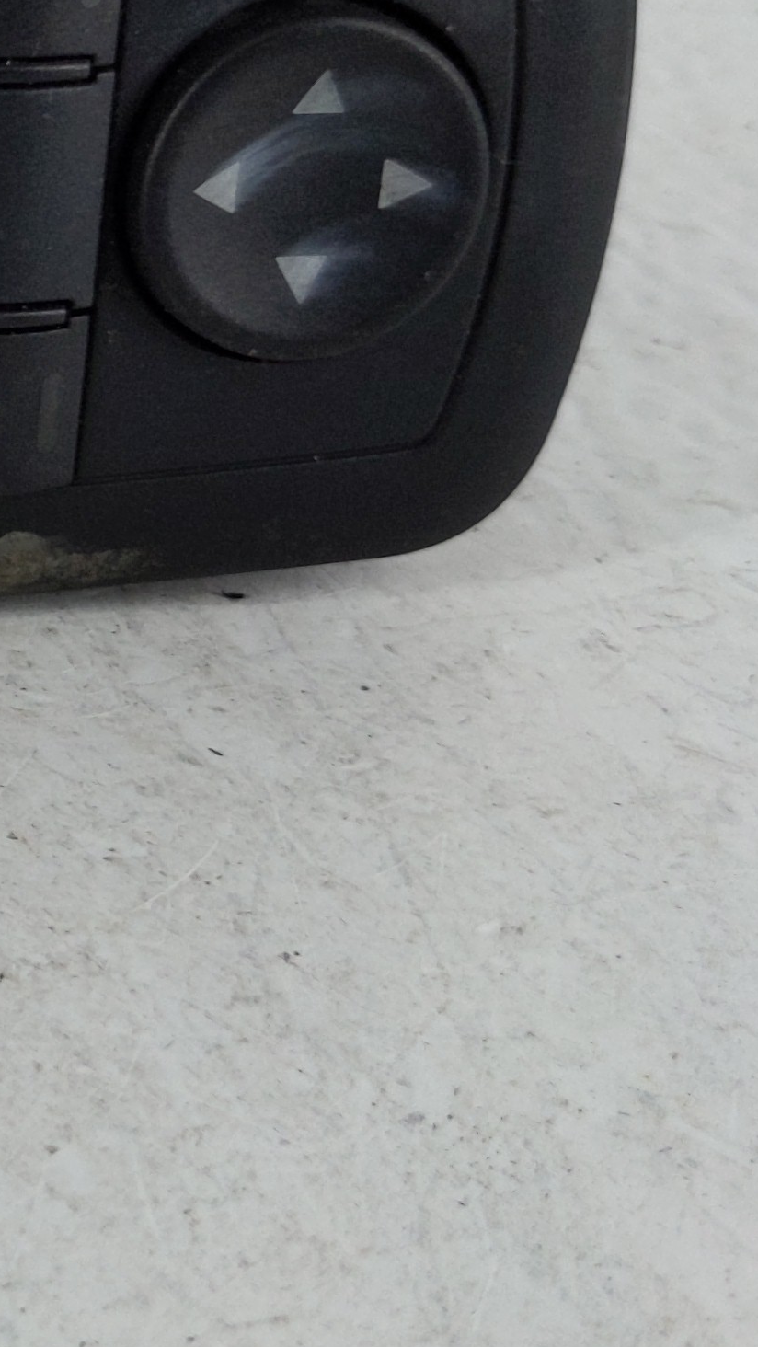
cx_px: -879
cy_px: 299
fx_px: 2679
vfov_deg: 27.7
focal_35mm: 75
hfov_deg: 13.3
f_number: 1.73
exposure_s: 1/108
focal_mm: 4.38
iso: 57
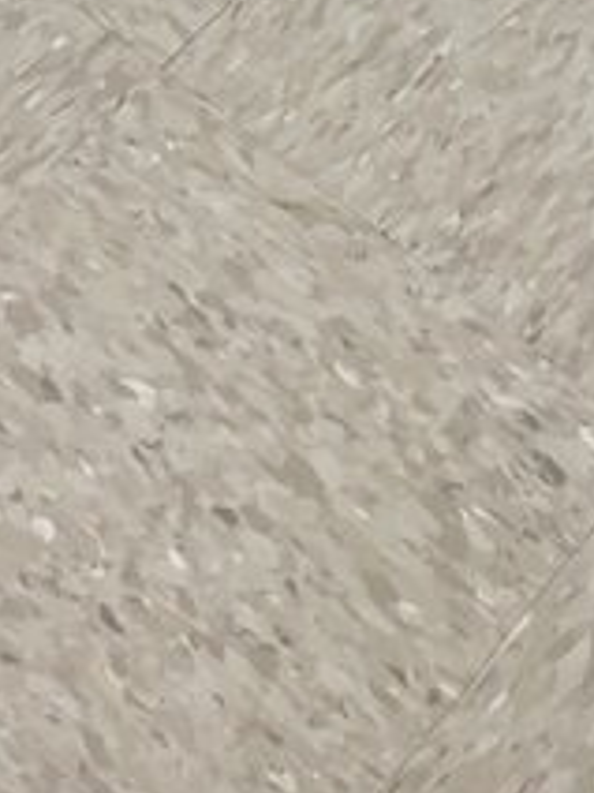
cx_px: 702
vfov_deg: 13.7
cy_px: -838
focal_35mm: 121
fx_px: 2768
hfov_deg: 12.0
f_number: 1.6
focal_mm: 5.1
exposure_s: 1/120
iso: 125
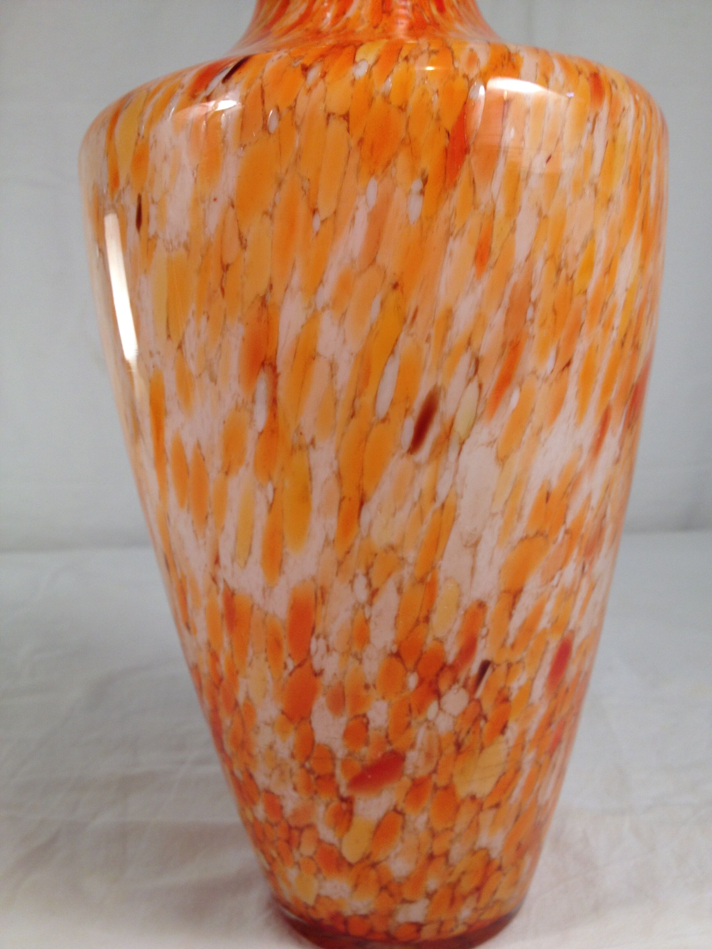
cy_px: 474
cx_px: 356
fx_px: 960
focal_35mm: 35
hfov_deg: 40.7
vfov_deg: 52.6
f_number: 2.4
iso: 50
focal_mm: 4.28
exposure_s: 1/25
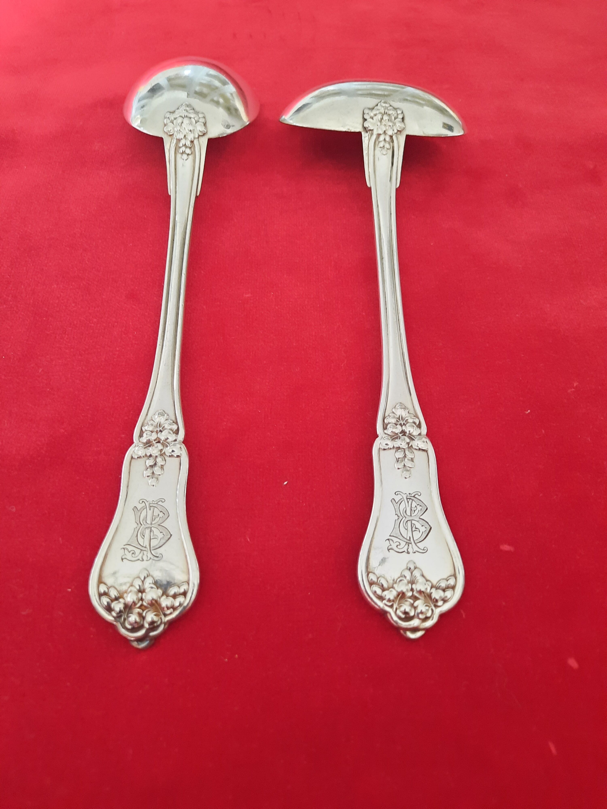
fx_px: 585
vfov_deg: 69.4
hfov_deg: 54.9
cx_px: 304
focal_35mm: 25
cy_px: 404
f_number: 2
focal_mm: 4.6
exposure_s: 1/25
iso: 400
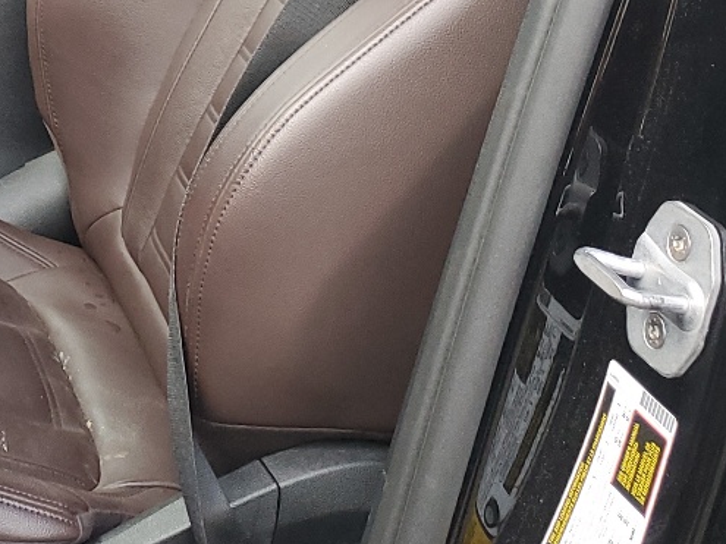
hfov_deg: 21.1
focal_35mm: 84
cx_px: -217
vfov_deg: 16.8
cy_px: -117
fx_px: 1761
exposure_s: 1/120
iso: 79
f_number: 1.5
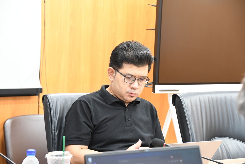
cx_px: 122
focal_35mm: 112
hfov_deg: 18.3
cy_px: 82
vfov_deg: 12.2
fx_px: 762
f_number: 6.3
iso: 1600
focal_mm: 75
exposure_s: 1/25
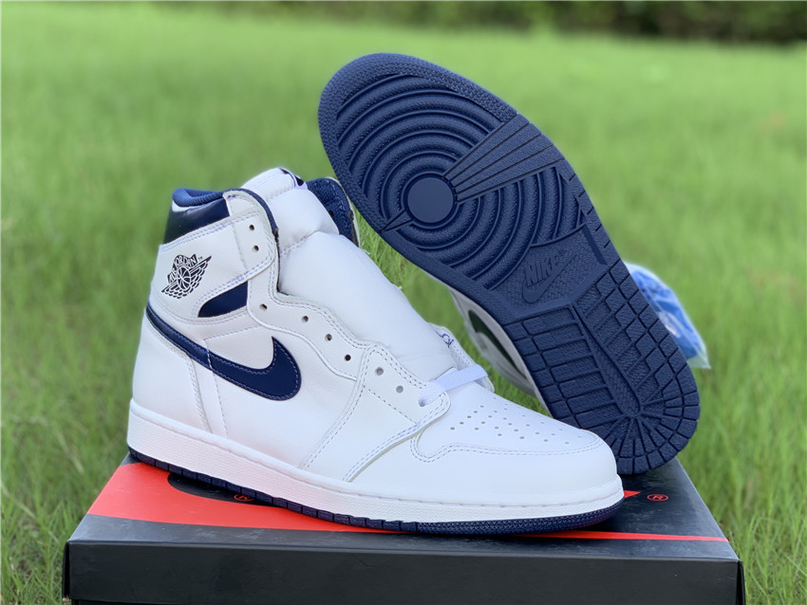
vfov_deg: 28.0
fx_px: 1213
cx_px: 404
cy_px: 302
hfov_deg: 36.8
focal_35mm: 52
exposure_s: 1/122
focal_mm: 6
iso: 16
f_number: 2.4
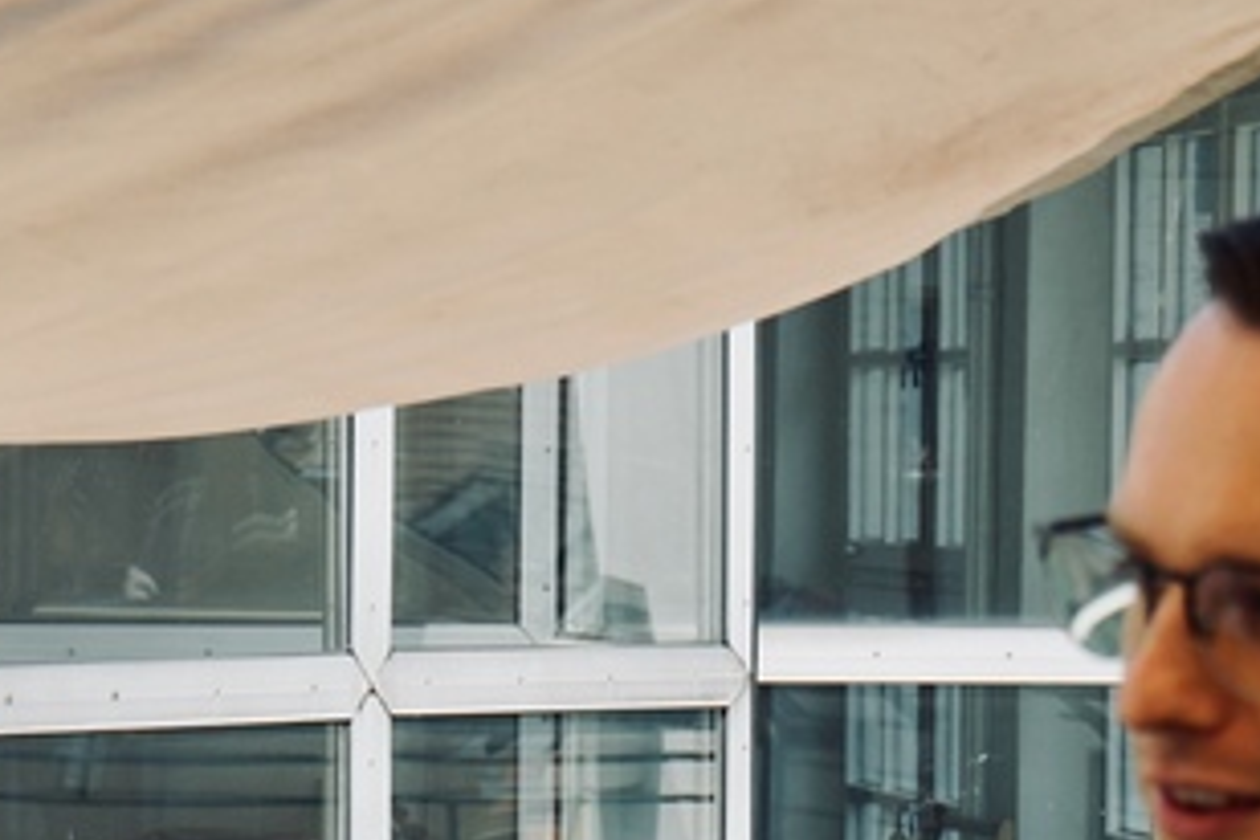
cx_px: 495
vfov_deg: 6.1
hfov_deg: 9.3
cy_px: 1274
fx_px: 7769
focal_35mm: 222
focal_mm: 68
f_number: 8
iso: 100
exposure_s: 1/200
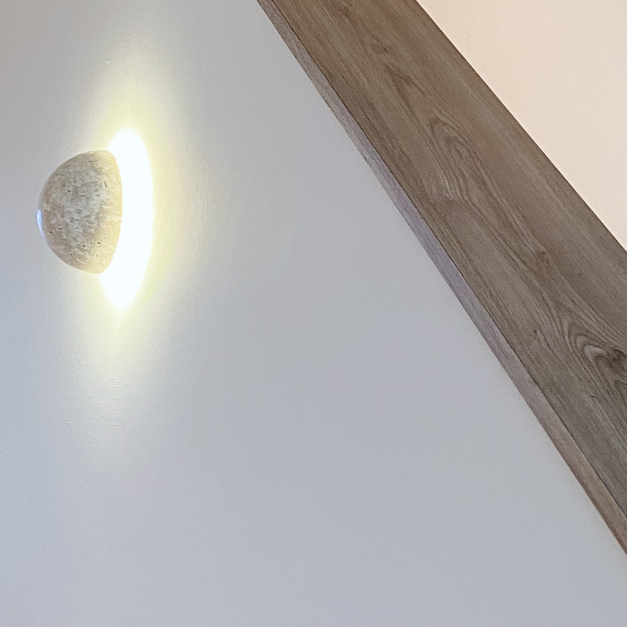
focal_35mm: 66
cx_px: 625
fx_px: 1353
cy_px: 194
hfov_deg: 24.9
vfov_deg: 25.9
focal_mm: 4.25
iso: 100
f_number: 1.8
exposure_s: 1/50
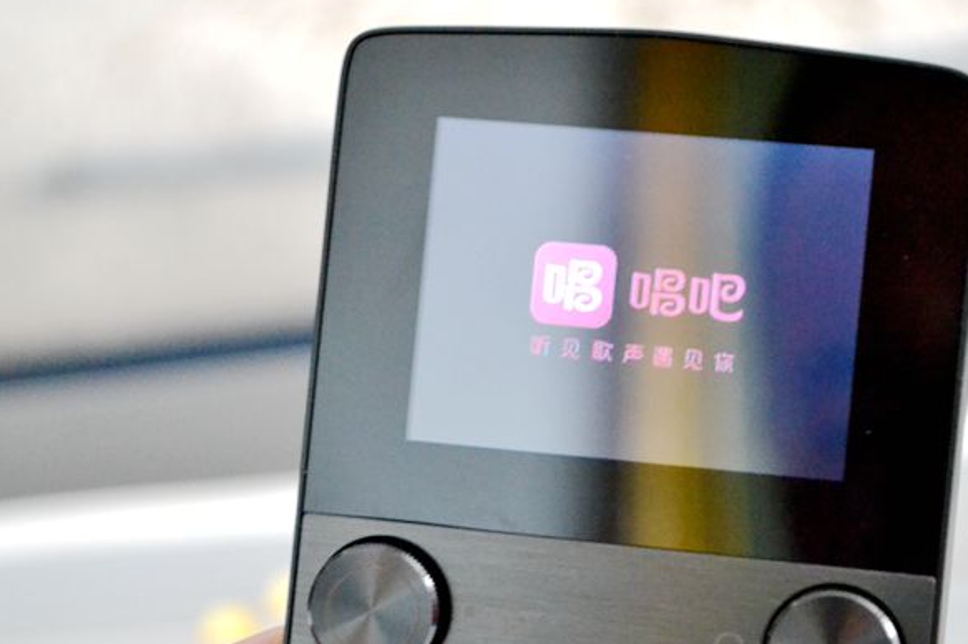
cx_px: 581
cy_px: 374
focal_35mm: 103
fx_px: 2768
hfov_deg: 19.8
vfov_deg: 13.3
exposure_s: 1/50
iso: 3200
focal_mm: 50
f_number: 5.6
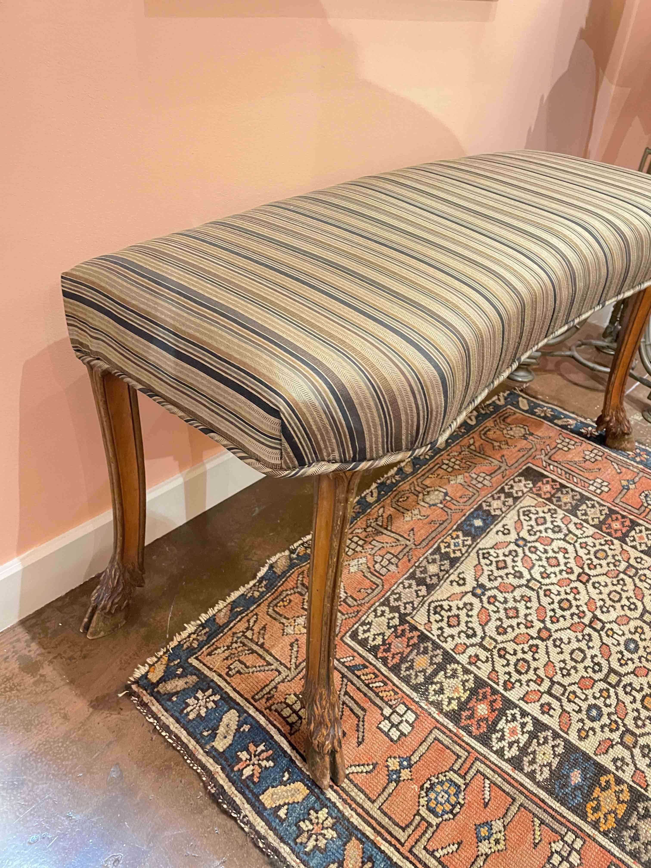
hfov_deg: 53.1
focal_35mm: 26
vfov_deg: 67.3
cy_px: 434
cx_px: 326
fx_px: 652
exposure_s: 1/30
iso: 800
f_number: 1.6
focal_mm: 4.2
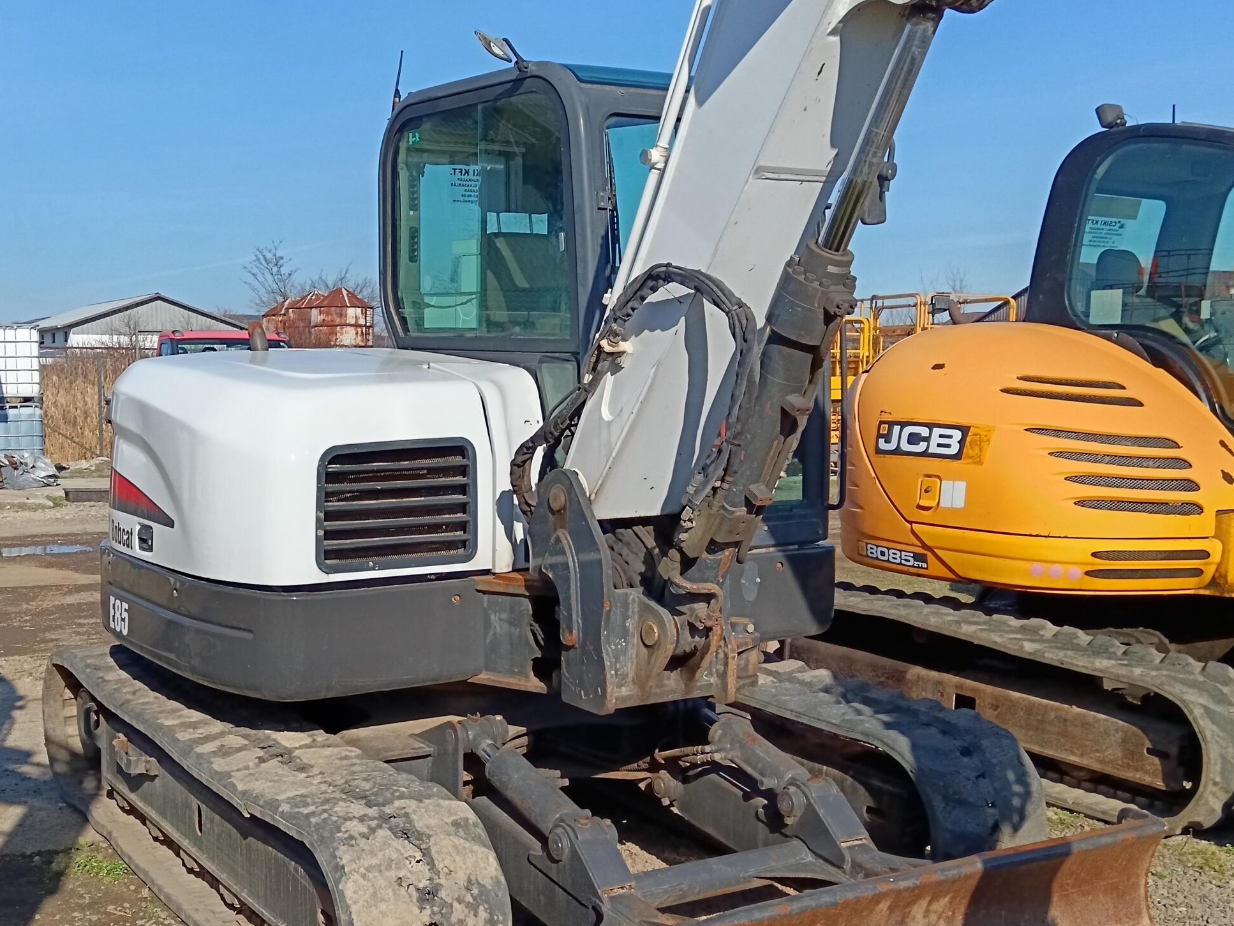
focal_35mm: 45
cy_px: 548
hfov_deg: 41.7
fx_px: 1604
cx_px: 443
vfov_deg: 32.1
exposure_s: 1/1015
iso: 103
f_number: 1.9
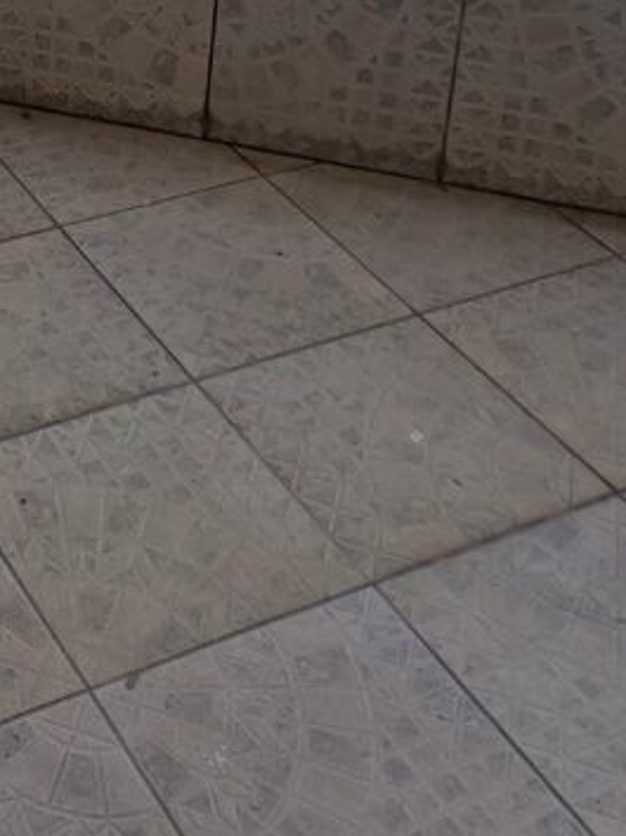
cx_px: -80
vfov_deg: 21.7
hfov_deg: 17.5
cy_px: -257
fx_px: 1955
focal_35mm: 81
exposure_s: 1/351
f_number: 1.8
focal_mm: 5.32
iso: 20
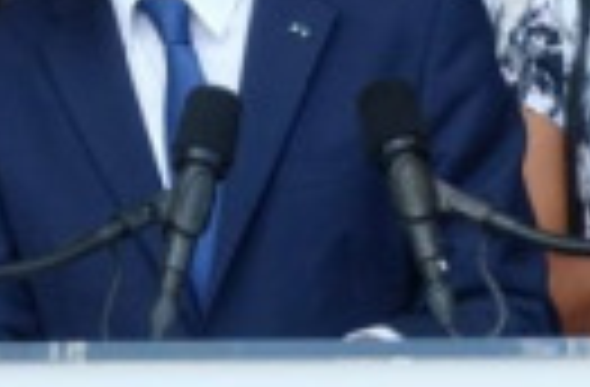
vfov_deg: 0.7
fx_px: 29996
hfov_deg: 1.1
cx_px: 54
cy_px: 50
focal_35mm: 1839
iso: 250
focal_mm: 200
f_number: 6.3
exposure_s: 1/160
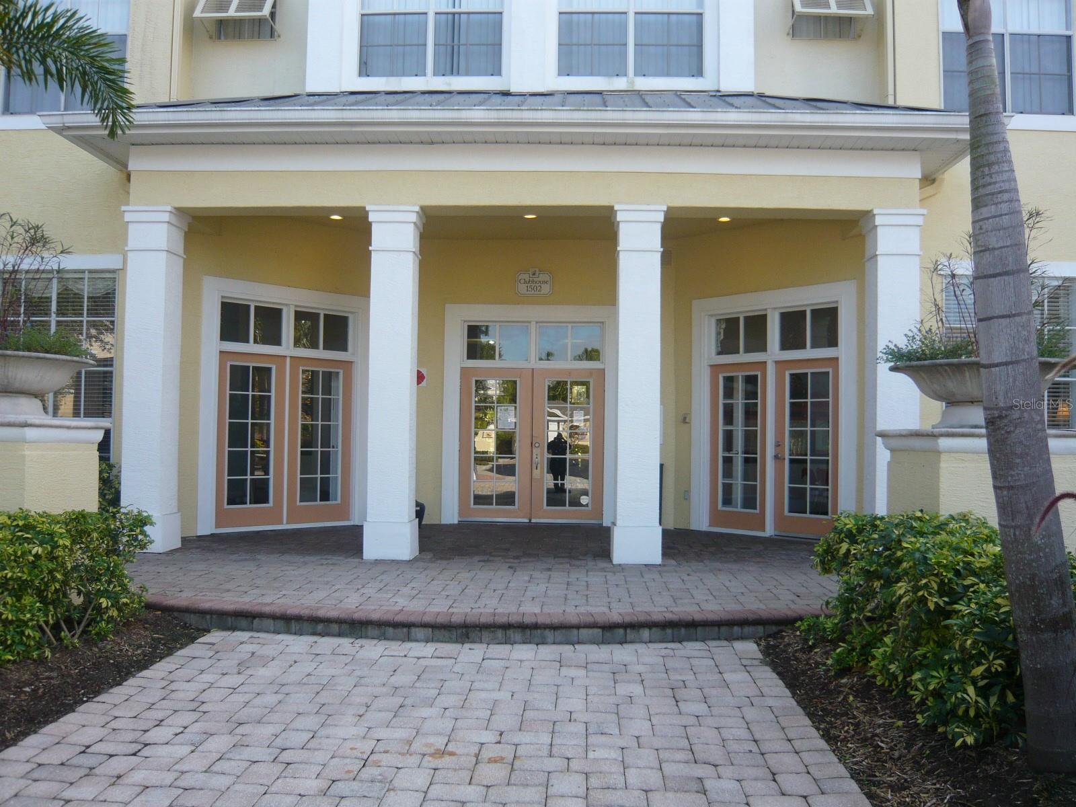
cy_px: 404
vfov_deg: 49.7
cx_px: 538
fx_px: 870
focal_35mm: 28
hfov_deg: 63.4
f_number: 2.8
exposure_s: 1/320
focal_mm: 4.6
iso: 100
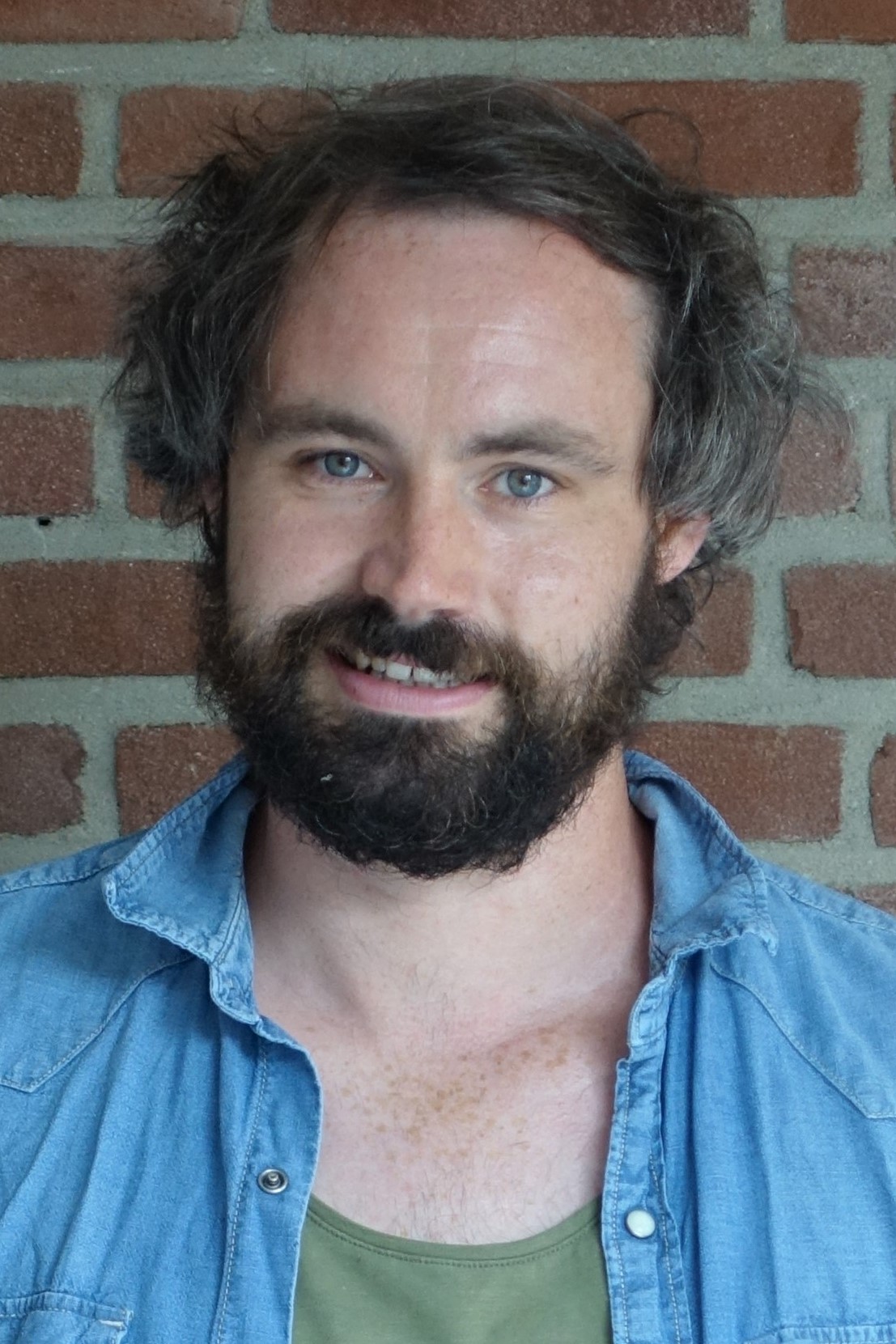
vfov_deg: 28.8
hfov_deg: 19.5
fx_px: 2614
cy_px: 672
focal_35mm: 70
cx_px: 448
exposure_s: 1/80
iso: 200
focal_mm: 25.7
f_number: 2.8
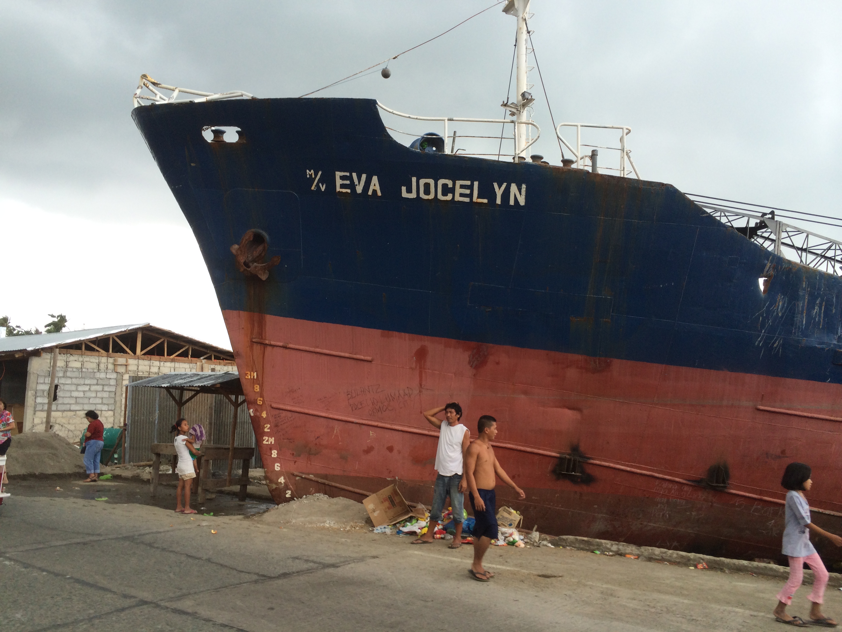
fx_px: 730
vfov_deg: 46.8
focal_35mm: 30
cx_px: 421
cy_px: 316
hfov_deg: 60.0
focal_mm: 4.12
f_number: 2.2
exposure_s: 1/240
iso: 32
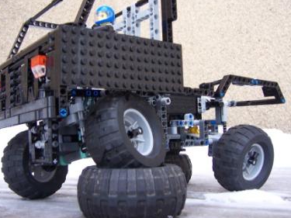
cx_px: 131
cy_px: 90
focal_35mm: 43
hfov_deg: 43.8
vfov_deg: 33.5
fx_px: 361
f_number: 3
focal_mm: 6
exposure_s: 1/60
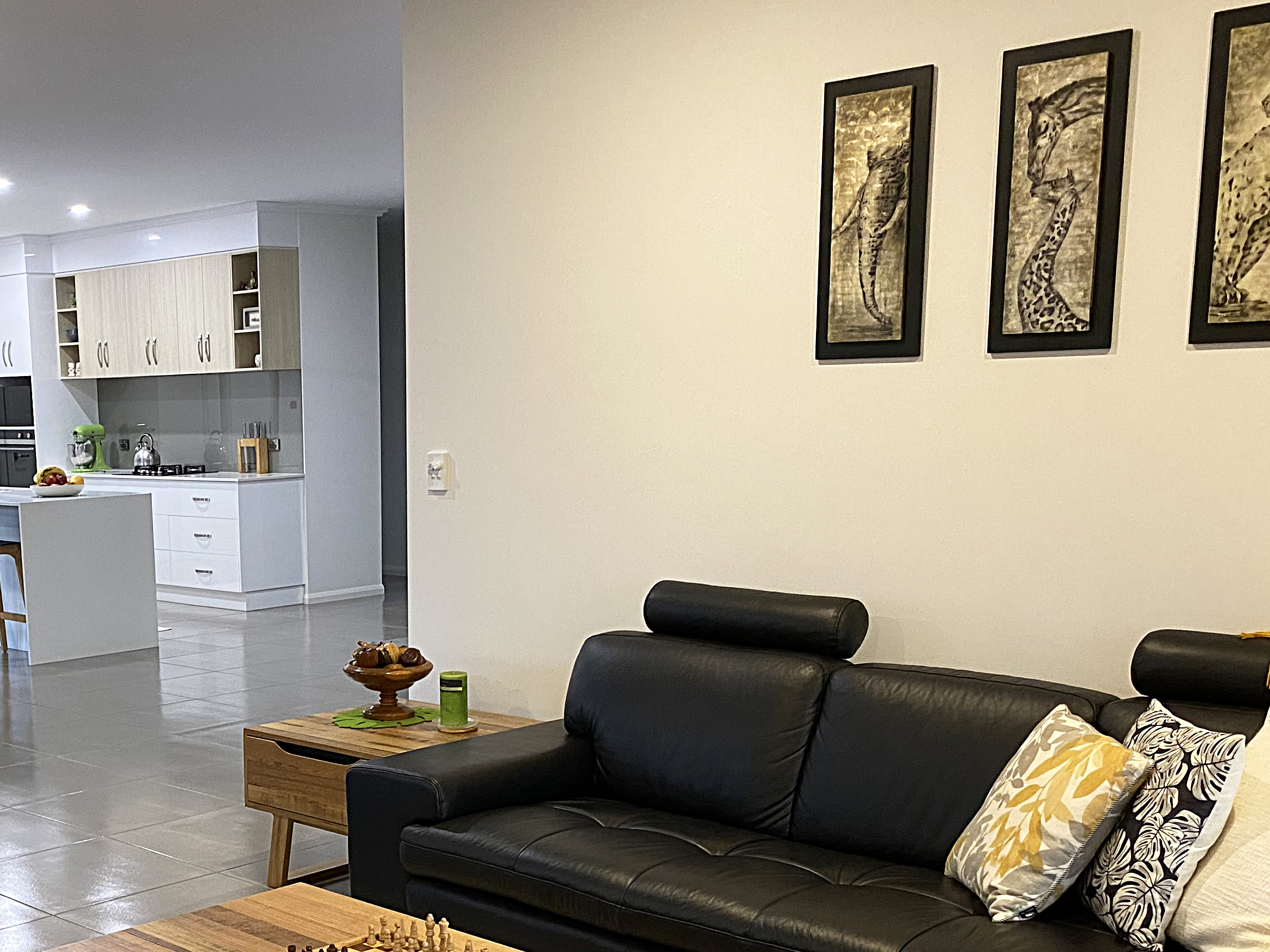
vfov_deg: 31.3
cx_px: 262
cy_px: 771
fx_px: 1651
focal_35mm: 45
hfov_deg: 40.4
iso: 250
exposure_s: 1/50
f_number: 1.8
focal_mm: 4.25
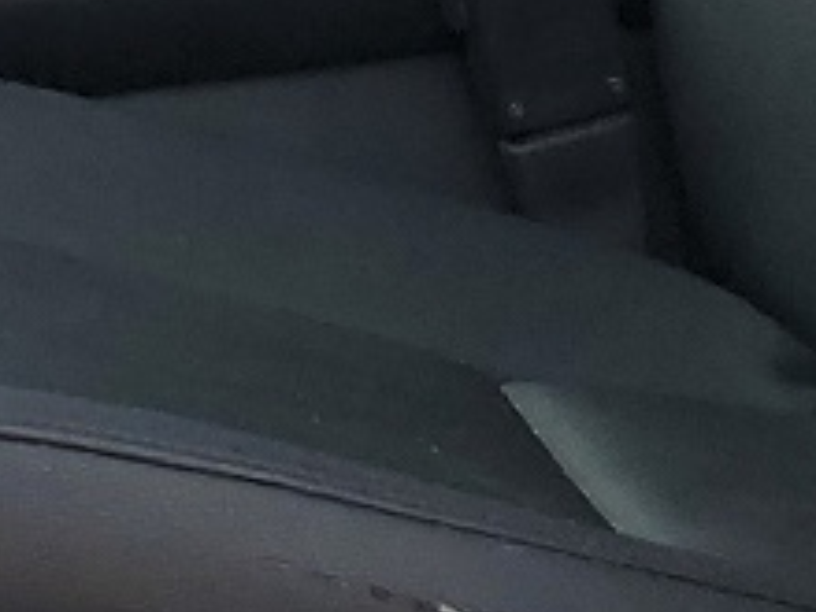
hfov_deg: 10.3
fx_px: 4455
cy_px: -705
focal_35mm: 189
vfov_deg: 7.5
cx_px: -211
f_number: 1.5
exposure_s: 1/476
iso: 50
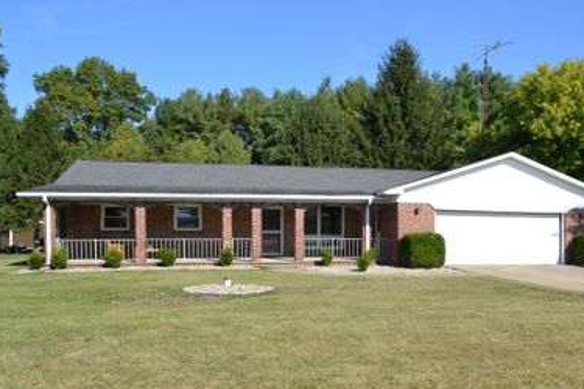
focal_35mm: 36
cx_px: 372
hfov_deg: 52.4
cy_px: 240
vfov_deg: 36.7
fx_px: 584
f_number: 8
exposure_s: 1/250
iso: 100
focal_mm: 18
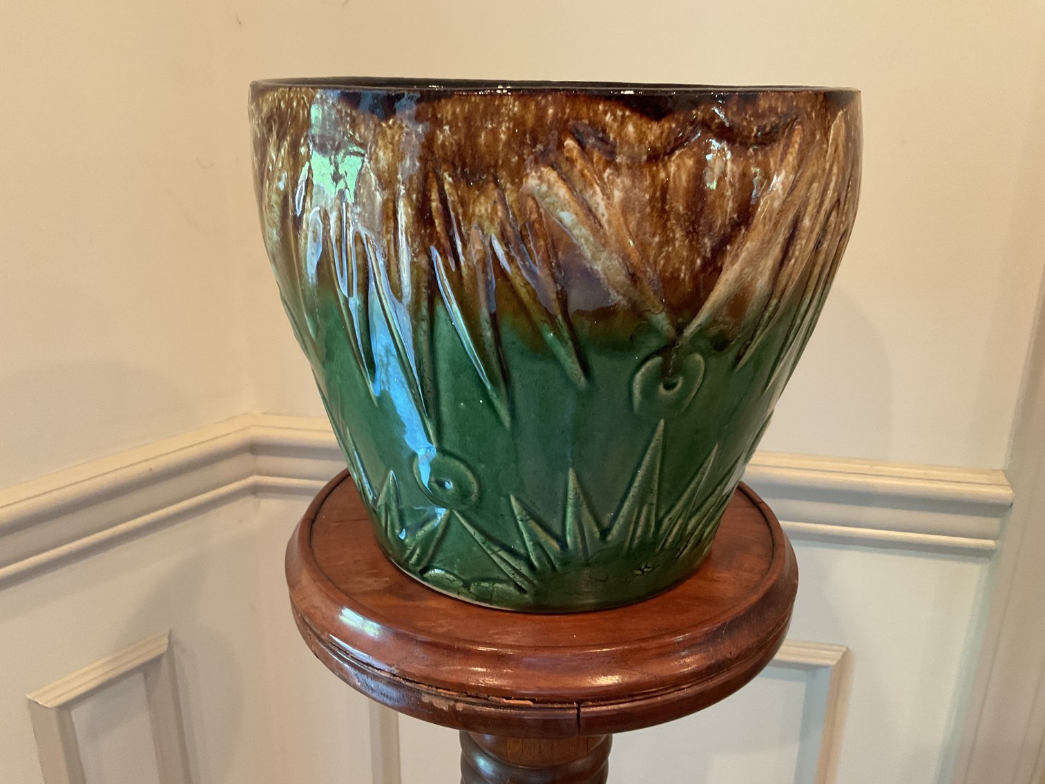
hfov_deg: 61.7
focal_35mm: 29
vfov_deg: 48.2
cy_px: 392
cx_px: 522
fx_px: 876
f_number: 1.8
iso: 200
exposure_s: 1/40
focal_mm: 3
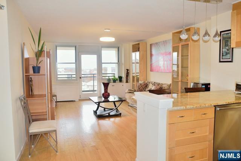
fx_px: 181
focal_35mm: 27
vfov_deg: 48.0
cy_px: 80
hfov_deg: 67.4
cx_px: 120
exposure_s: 1/125
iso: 720
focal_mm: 18
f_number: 5.6
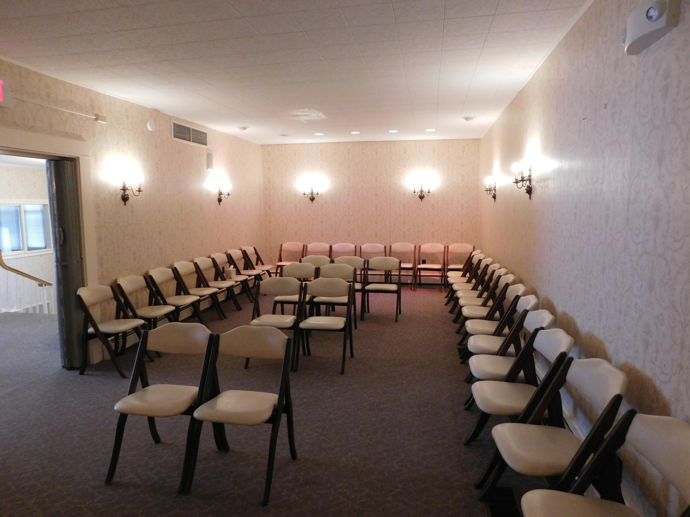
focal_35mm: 23
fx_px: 458
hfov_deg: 73.9
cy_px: 258
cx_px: 345
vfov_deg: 58.9
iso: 360
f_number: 3
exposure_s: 1/30
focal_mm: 4
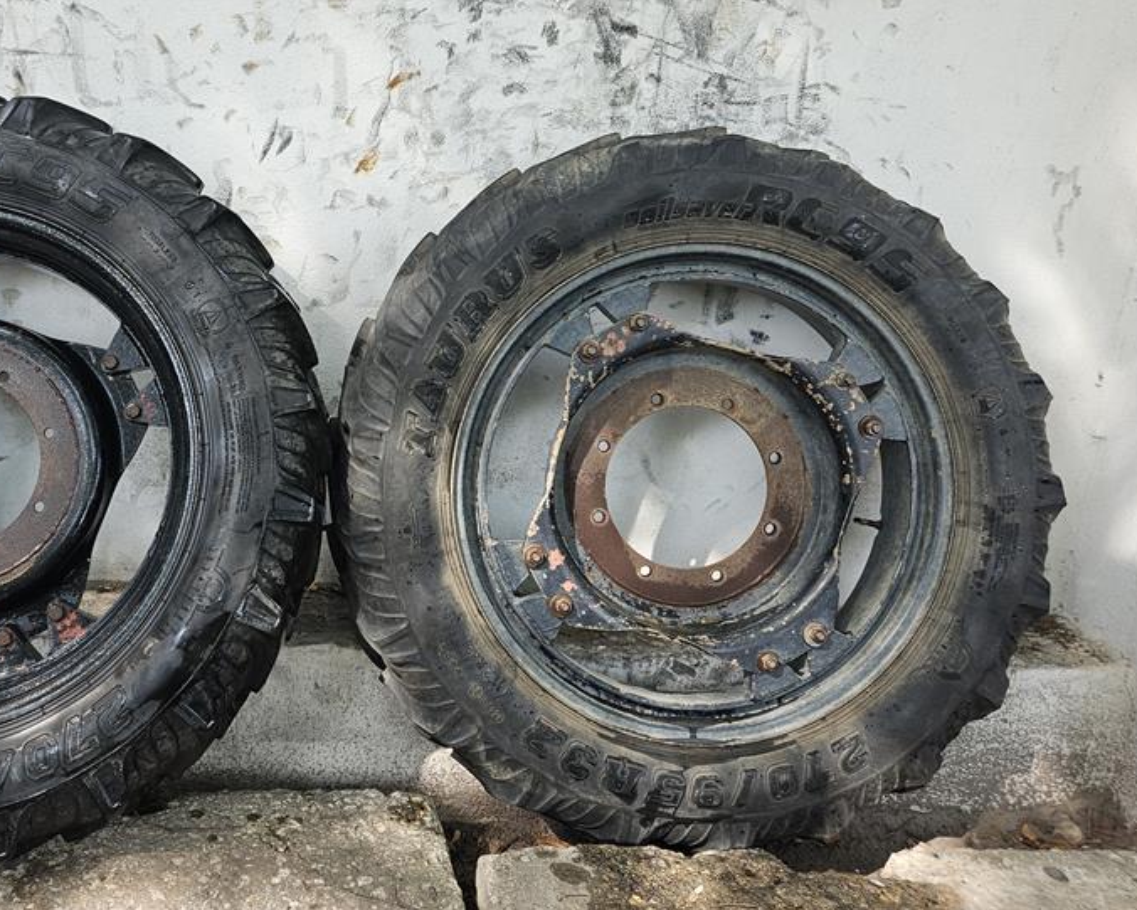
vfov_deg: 43.2
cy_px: 375
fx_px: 1144
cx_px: 328
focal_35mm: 34
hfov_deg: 51.3
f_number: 1.8
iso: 50
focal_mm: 5.4
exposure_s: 1/180
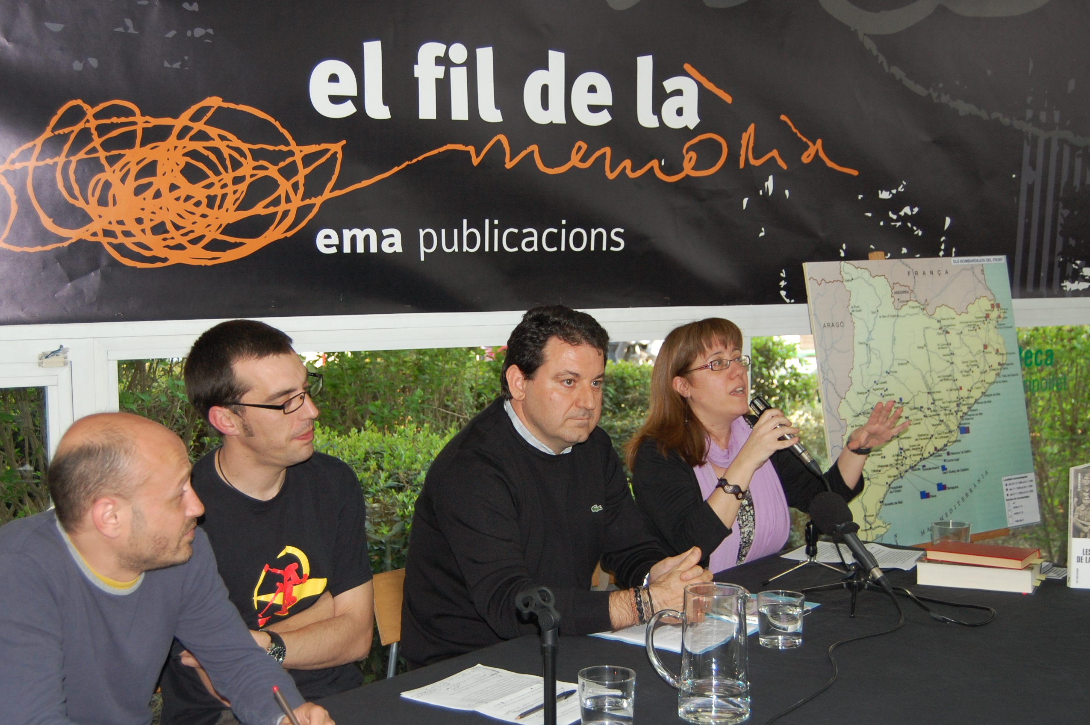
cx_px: 470
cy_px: 391
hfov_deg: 42.7
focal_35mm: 46
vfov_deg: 29.2
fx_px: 1392
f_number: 4.2
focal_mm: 26
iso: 400
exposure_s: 1/60
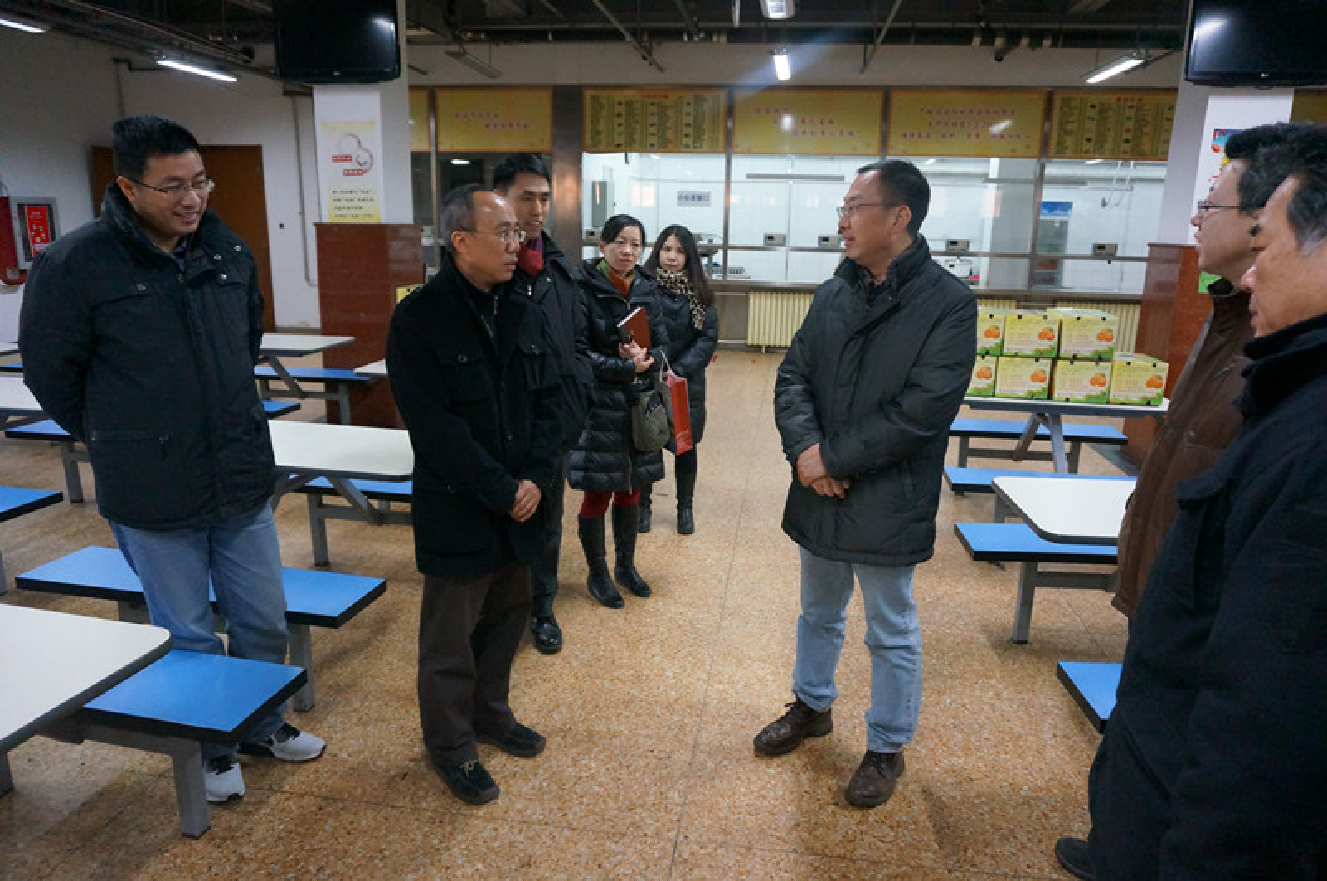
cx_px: 664
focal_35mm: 24
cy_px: 440
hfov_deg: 73.8
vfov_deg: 53.0
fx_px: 883
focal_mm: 16
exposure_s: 1/160
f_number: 3.5
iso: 3200
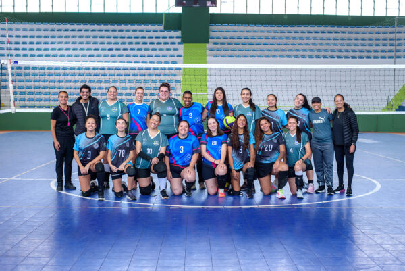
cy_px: 136
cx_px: 202
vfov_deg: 27.0
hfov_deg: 39.6
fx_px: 563
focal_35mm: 50
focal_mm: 50
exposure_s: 1/100
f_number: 4
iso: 200
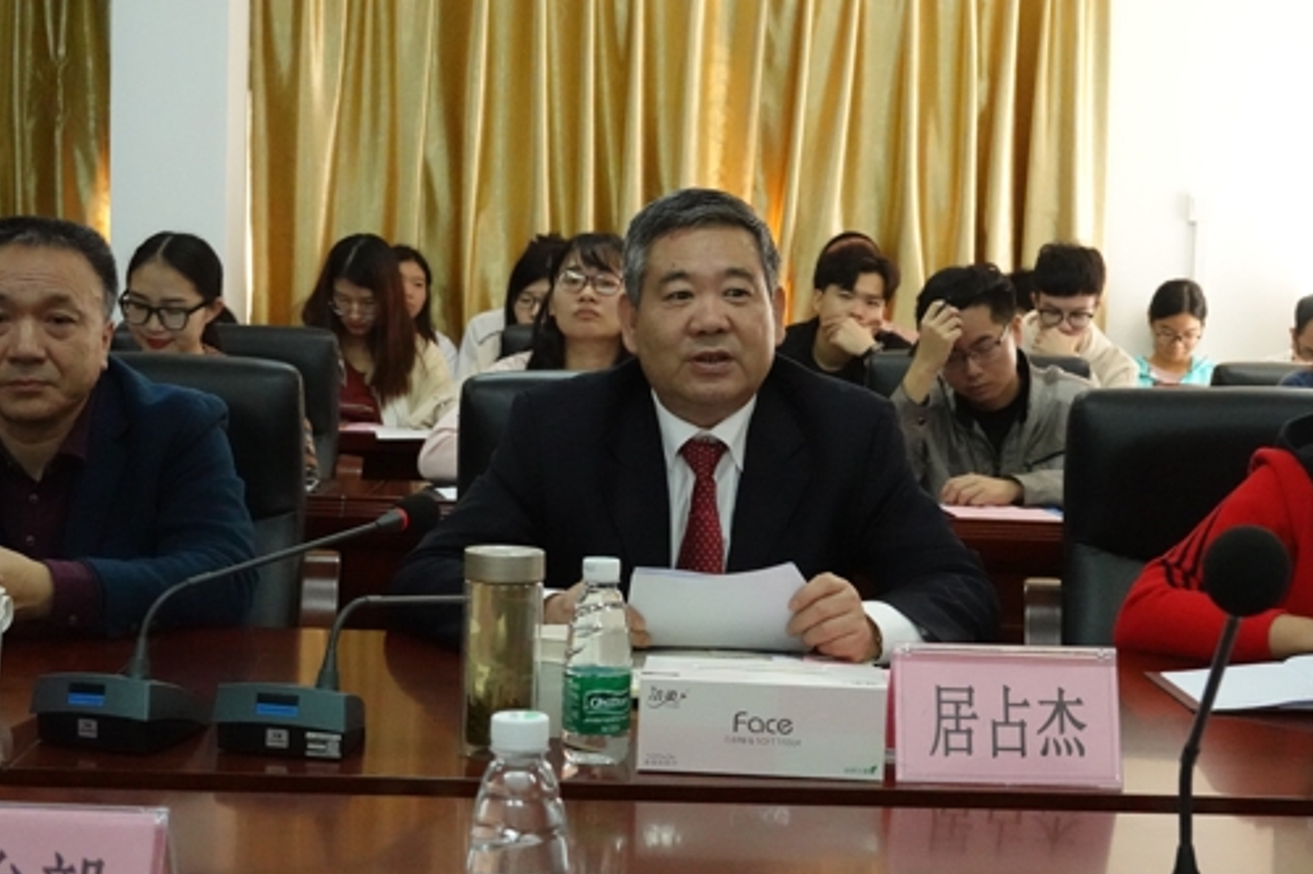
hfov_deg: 32.8
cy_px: 475
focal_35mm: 61
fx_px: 2224
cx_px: 743
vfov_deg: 22.2
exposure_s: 1/200
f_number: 4
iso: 4000
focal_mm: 19.03
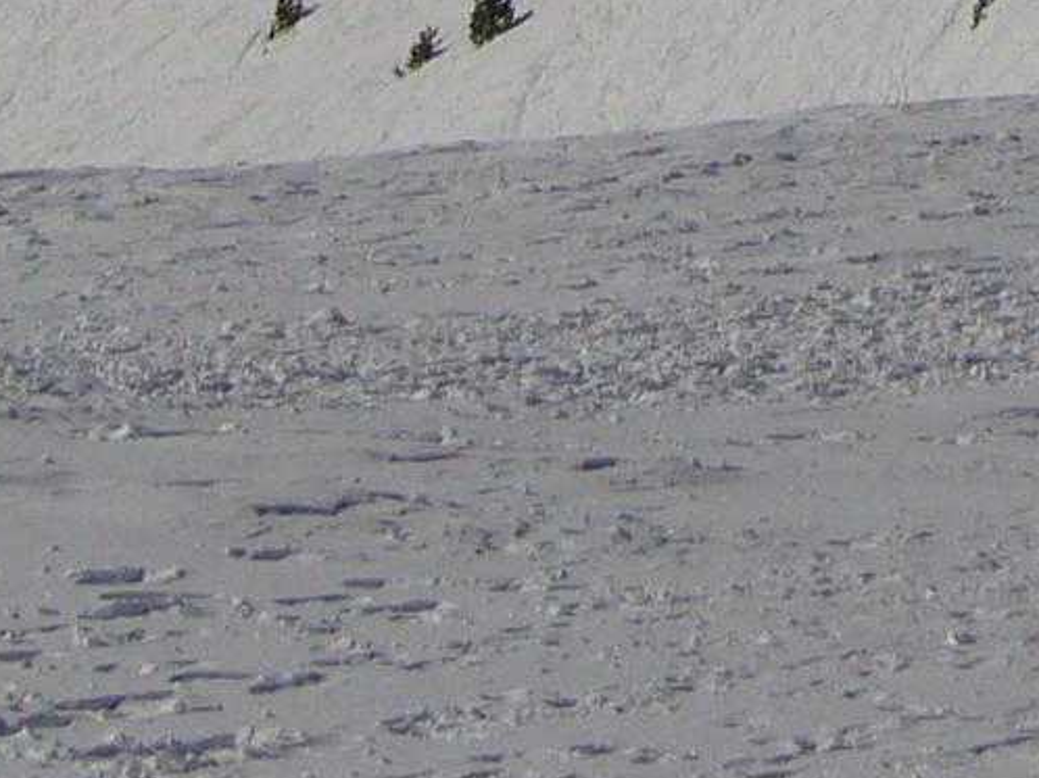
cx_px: 1344
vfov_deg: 7.8
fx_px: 5400
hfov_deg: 10.7
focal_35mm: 180
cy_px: -907
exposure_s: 1/2000
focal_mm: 5.8
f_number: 5.6
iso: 80
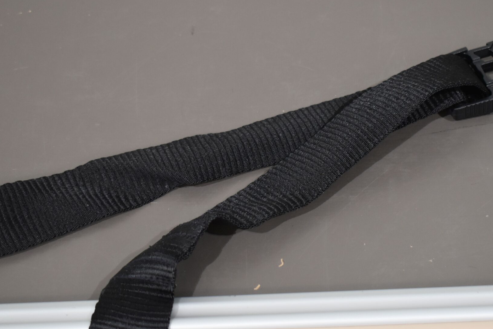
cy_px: 169
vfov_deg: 16.5
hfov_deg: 24.5
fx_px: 1134
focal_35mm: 83
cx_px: 300
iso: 800
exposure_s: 1/125
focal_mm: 35
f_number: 4.5
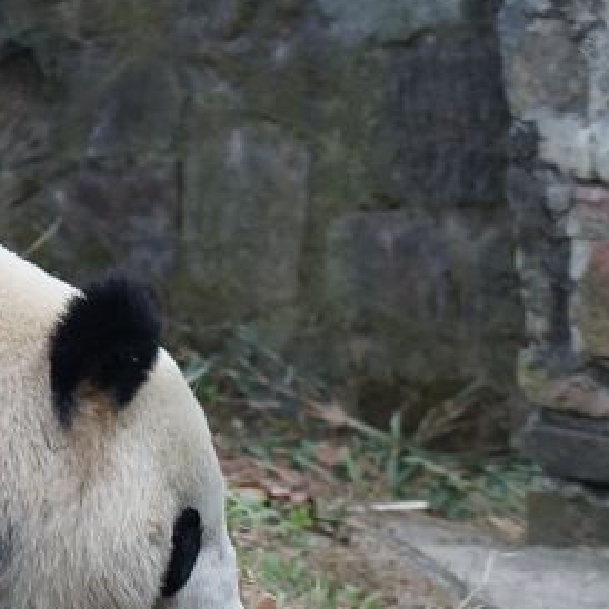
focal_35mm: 335
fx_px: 6668
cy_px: 378
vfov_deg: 5.2
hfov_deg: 5.2
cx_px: -258
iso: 500
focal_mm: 60
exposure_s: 1/90
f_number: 5.6
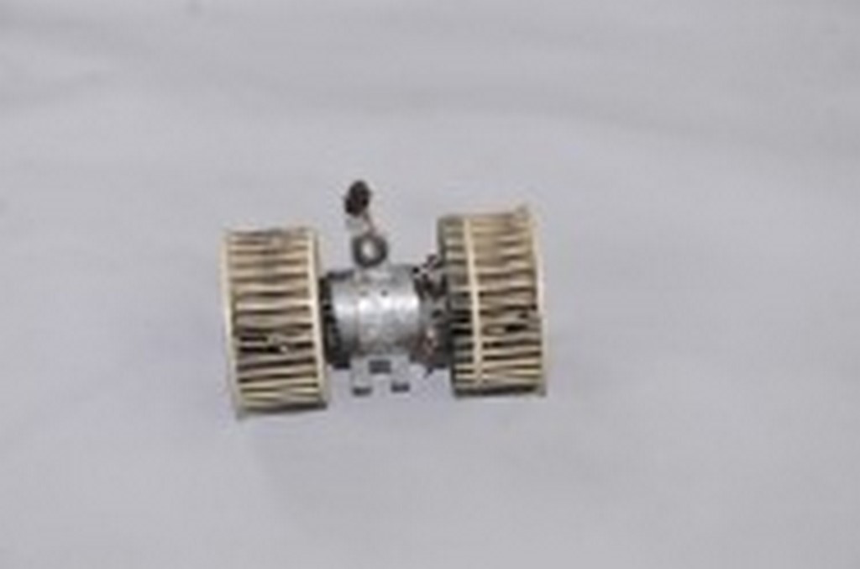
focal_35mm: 70
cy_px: 284
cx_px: 430
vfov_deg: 19.3
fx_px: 1668
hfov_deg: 28.9
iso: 200
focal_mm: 70
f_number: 5.6
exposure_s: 1/160
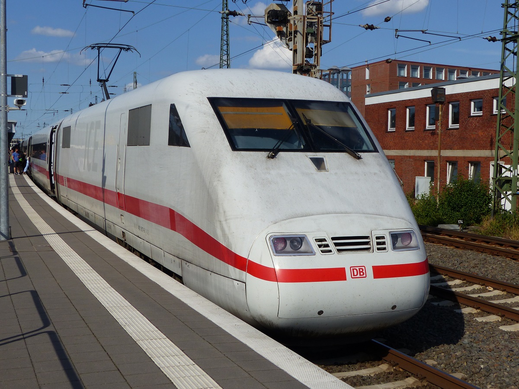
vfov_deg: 29.1
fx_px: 750
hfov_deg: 38.2
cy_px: 194
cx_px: 260
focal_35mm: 50
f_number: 5
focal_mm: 9.1
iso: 100
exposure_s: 1/1300
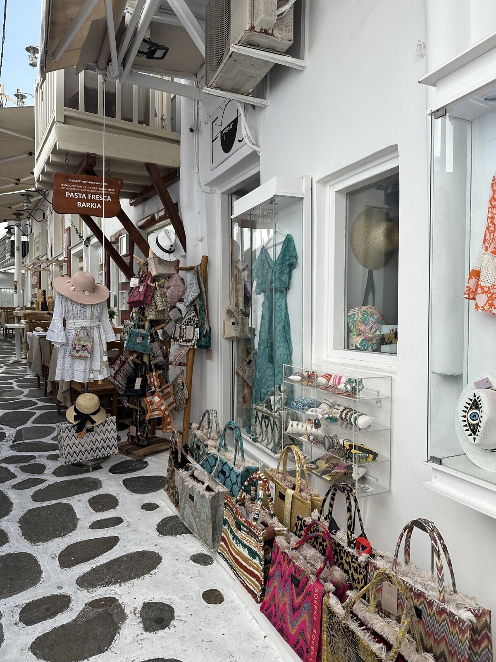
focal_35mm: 24
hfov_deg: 56.8
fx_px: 459
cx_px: 248
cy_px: 331
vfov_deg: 71.6
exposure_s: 1/2732
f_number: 1.78
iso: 80
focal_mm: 6.86
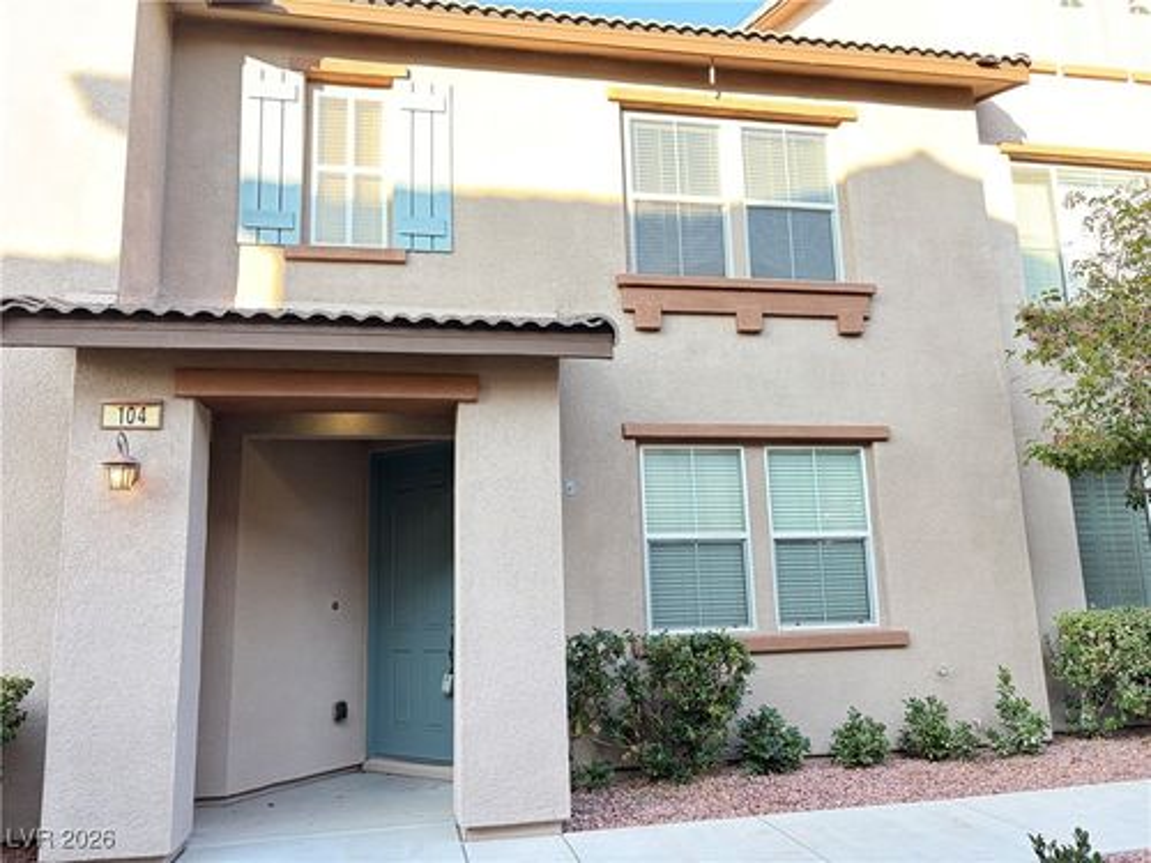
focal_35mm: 26
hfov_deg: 67.3
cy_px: 432
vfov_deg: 53.1
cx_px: 576
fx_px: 865
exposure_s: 1/122
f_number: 1.6
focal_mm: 5.96
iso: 64
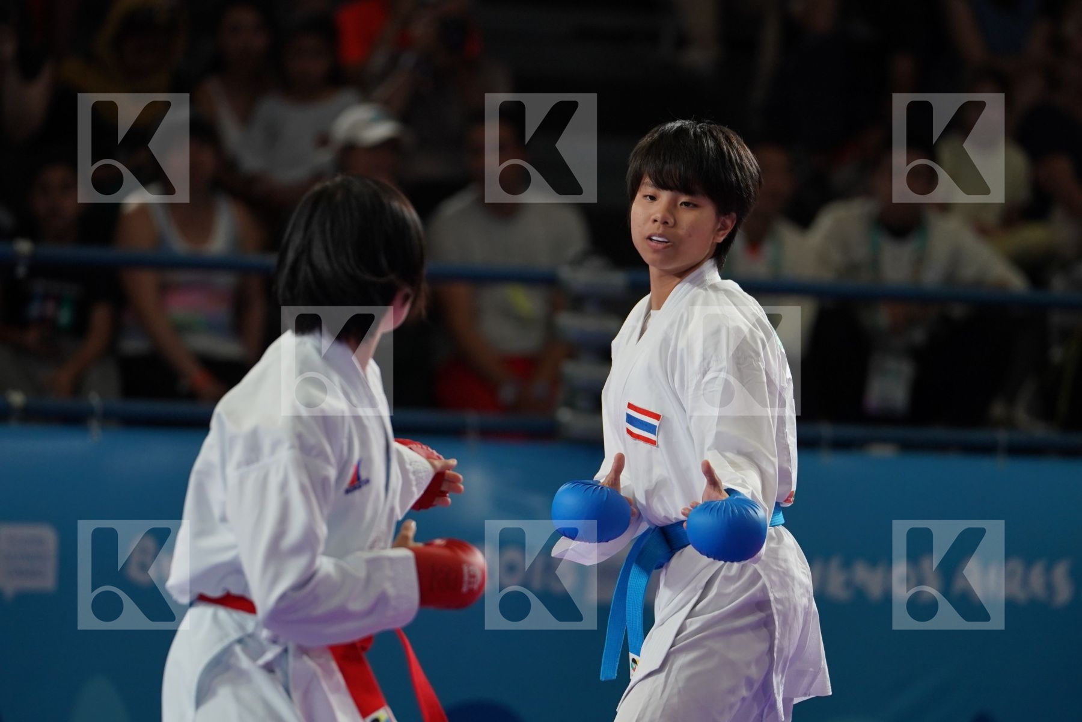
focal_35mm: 300
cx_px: 541
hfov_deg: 6.9
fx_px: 9016
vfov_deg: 4.6
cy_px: 361
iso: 800
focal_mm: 200
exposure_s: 1/1000
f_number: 2.8
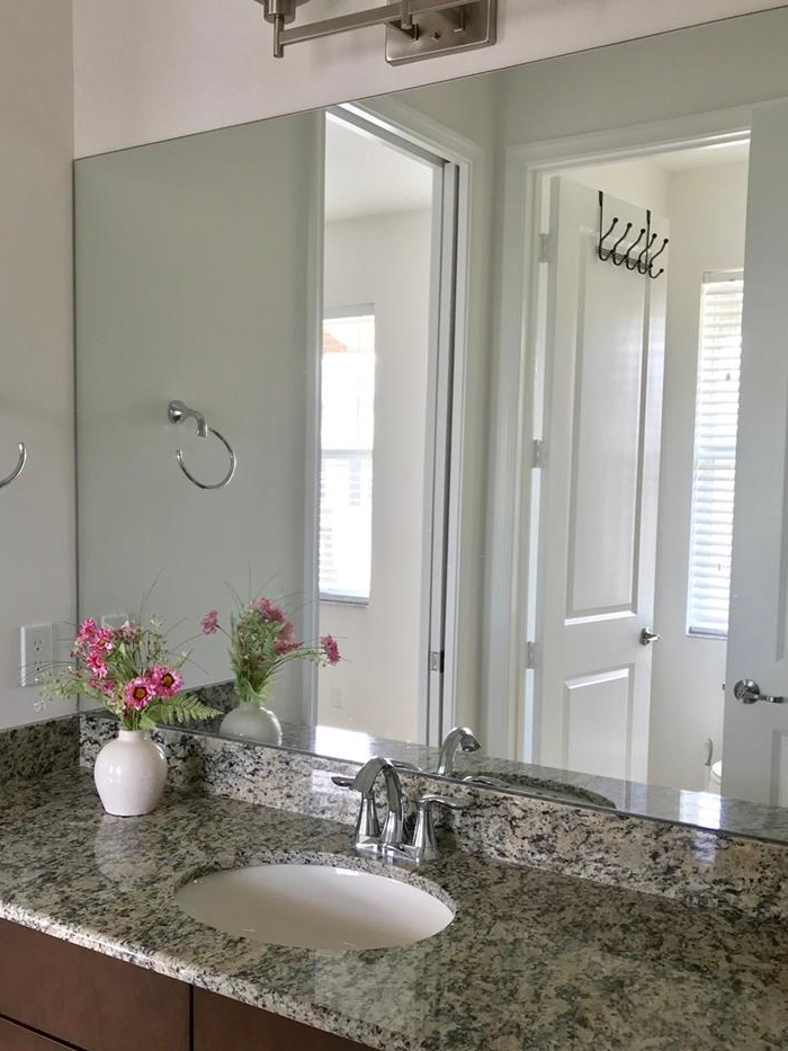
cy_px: 597
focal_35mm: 36
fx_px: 1092
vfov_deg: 51.2
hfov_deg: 39.6
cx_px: 341
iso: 40
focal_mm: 3.99
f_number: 1.8
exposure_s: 1/30
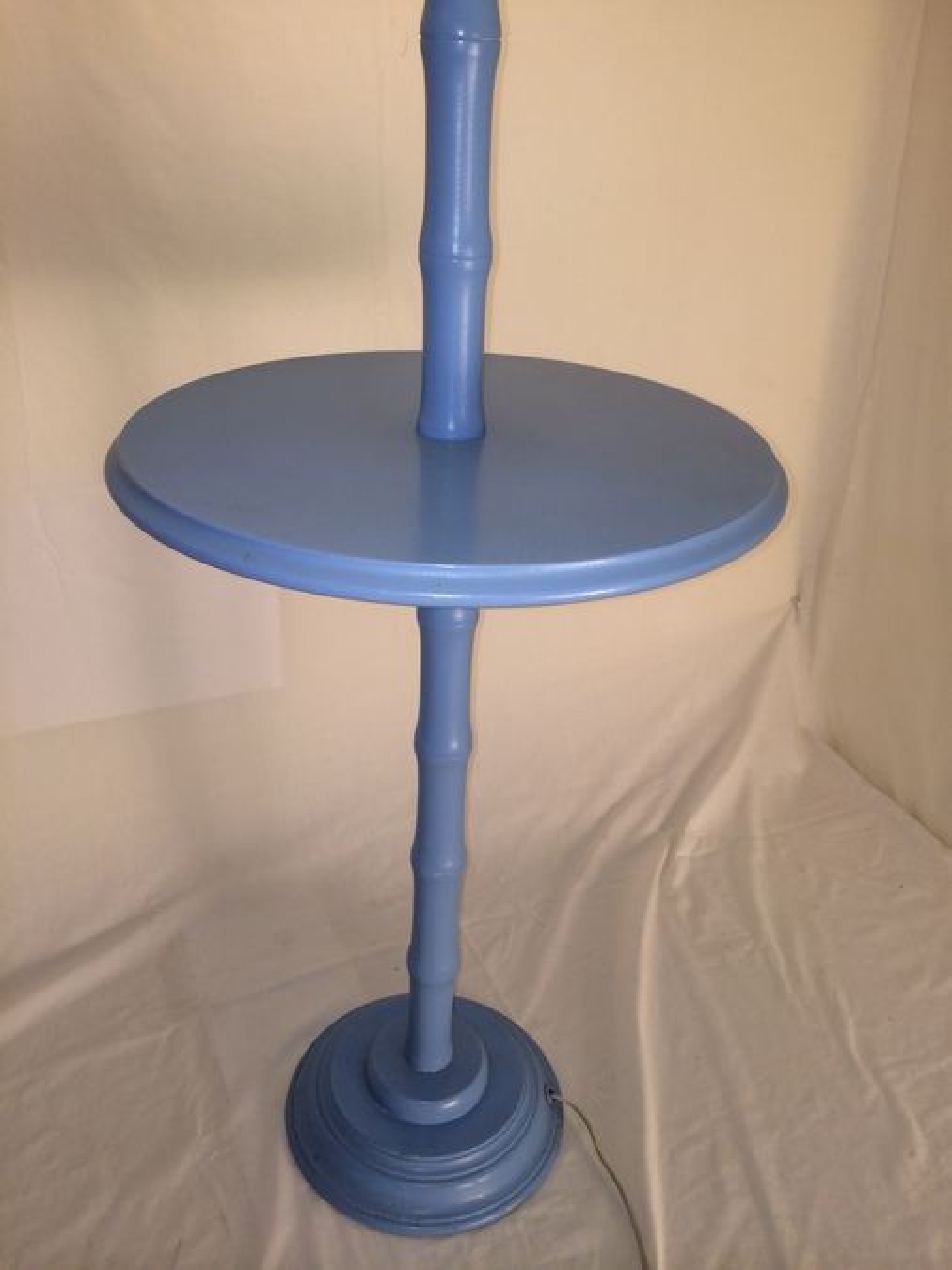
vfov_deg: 60.0
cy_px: 635
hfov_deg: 46.8
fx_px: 1100
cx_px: 476
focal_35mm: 30
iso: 32
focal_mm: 4.12
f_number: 2.2
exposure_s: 1/42
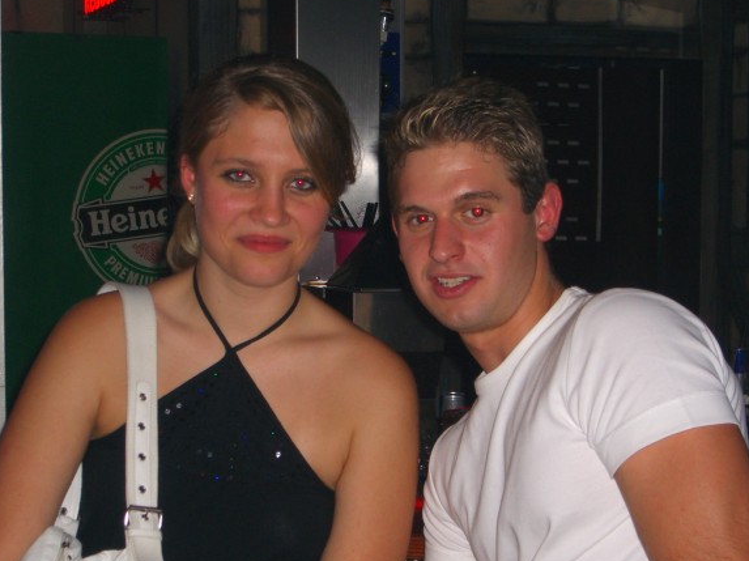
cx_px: 375
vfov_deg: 15.5
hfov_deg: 20.7
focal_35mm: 95
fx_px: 2054
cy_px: 352
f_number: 4
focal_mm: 14.2
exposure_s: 1/60
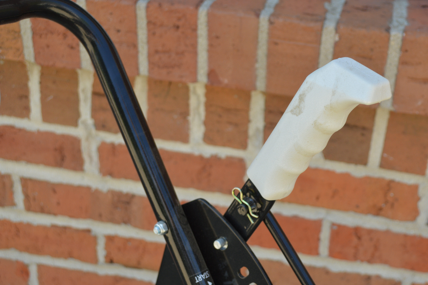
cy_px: 174
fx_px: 713
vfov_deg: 22.5
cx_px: 260
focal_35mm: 60
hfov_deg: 33.3
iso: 140
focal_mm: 32
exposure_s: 1/125
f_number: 5.6
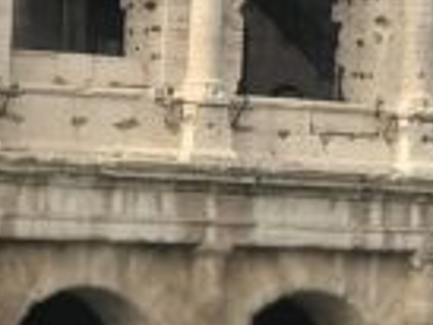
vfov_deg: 4.6
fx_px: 4006
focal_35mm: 320
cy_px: 50
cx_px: 1011
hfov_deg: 6.0
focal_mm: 6.6
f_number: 2.8
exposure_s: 1/377
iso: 20
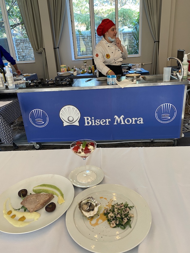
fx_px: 190
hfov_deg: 53.1
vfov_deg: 67.3
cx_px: 95
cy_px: 126
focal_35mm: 26
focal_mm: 4.25
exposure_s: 1/50
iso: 80
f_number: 1.8
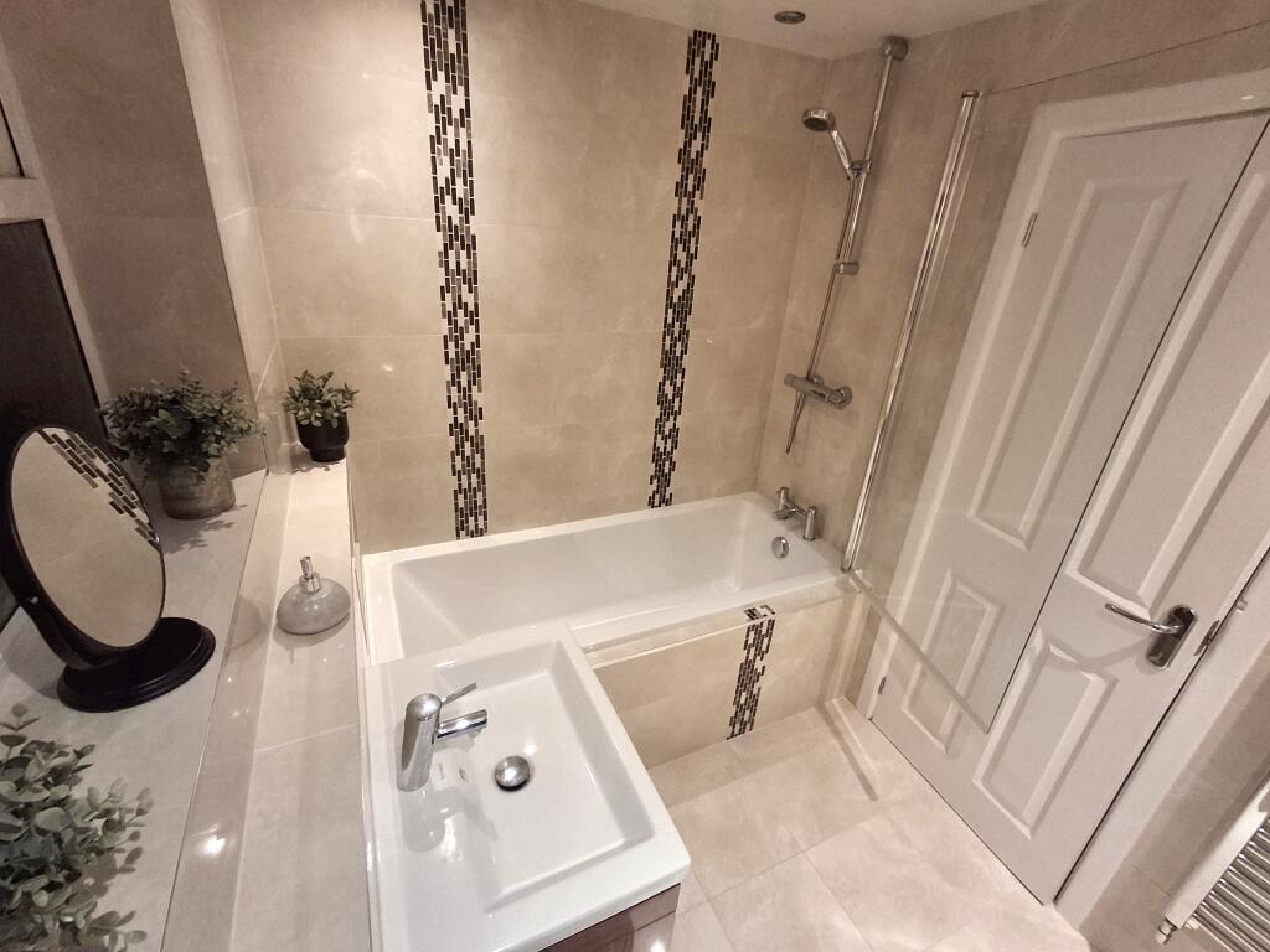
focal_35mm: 16
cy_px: 476
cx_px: 635
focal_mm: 1.64
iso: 250
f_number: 2.2
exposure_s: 1/50
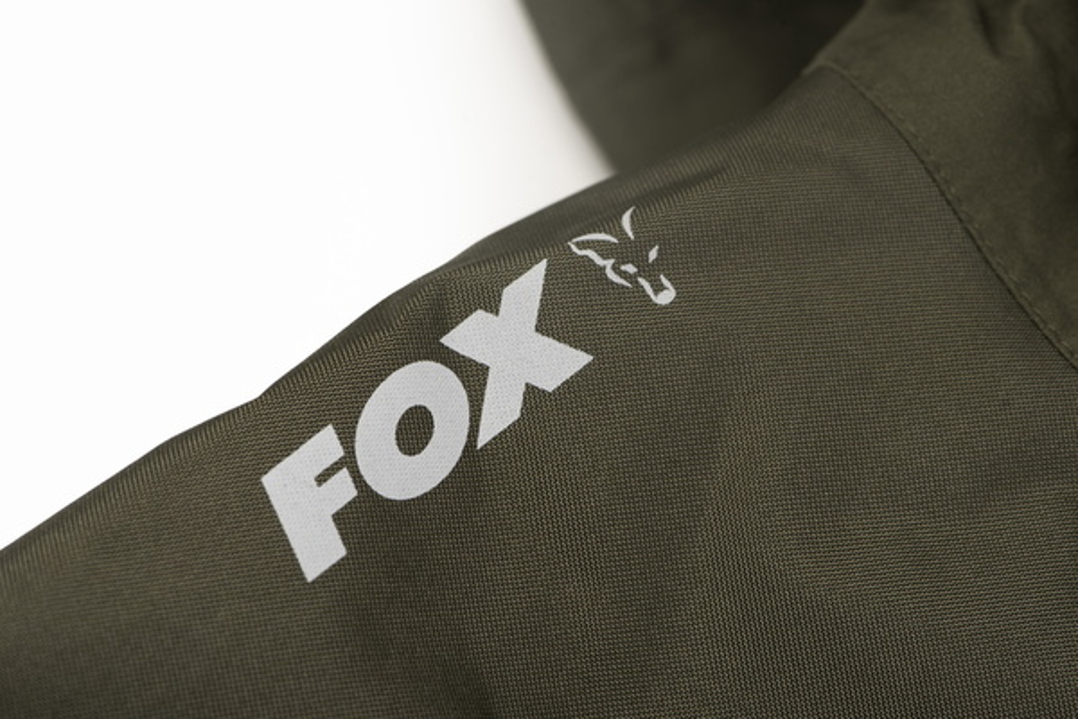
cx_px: 539
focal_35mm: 105
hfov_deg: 19.5
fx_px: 3144
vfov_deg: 13.0
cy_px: 360
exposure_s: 1/160
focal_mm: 105
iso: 100
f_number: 13
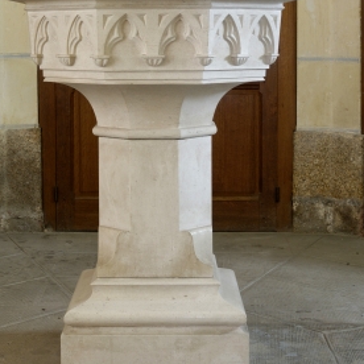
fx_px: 985
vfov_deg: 20.8
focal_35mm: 83
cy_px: 90
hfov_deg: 20.9
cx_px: 161
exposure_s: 5
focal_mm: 35
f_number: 16
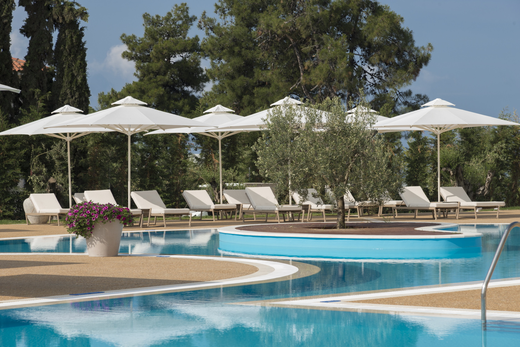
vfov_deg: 11.4
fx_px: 1734
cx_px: 260
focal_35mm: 120
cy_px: 174
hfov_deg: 17.1
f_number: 10
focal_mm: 120
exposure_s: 1/200
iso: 125
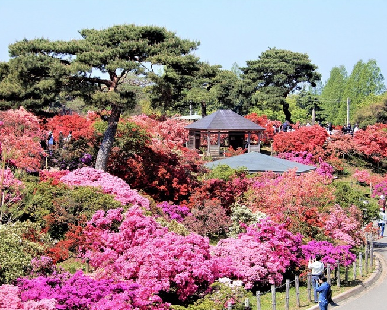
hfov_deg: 15.3
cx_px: 193
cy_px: 155
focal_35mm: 126
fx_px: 1443
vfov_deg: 12.2
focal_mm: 21.4
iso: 80
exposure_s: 1/320
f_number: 5
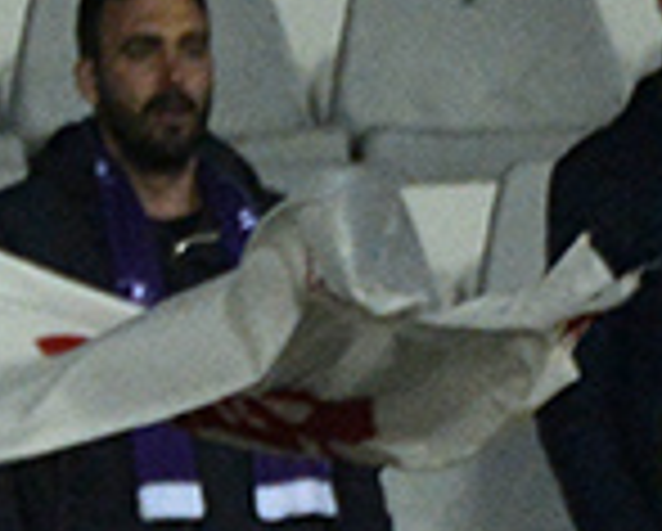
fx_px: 59955
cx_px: -369
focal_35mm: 3056
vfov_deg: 0.5
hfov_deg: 0.6
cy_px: 1508
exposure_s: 1/250
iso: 2500
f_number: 5.6
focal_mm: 400
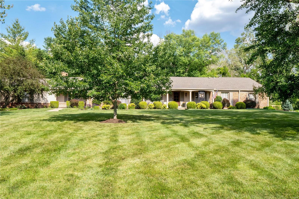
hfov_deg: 61.9
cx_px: 150
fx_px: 249
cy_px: 100
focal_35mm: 30
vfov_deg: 43.6
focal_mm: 15
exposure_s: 1/500
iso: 400
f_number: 8
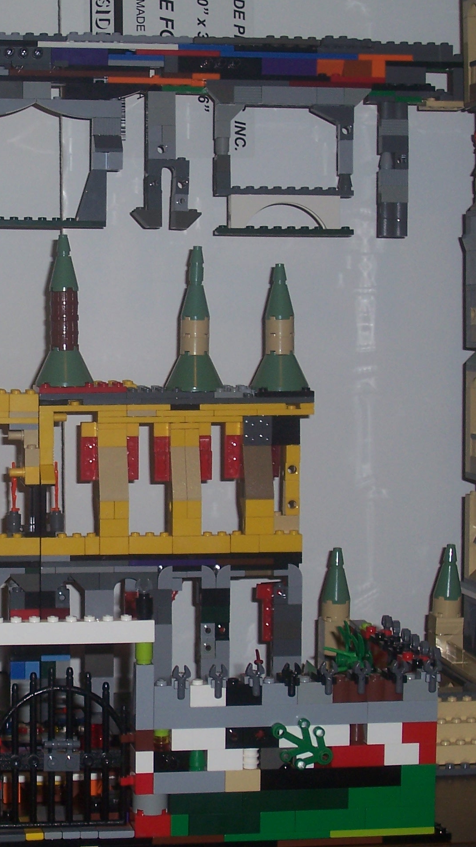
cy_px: 423
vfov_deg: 22.2
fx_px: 2153
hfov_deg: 12.5
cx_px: 30
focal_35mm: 96
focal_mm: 10.8
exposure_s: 1/90
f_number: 4
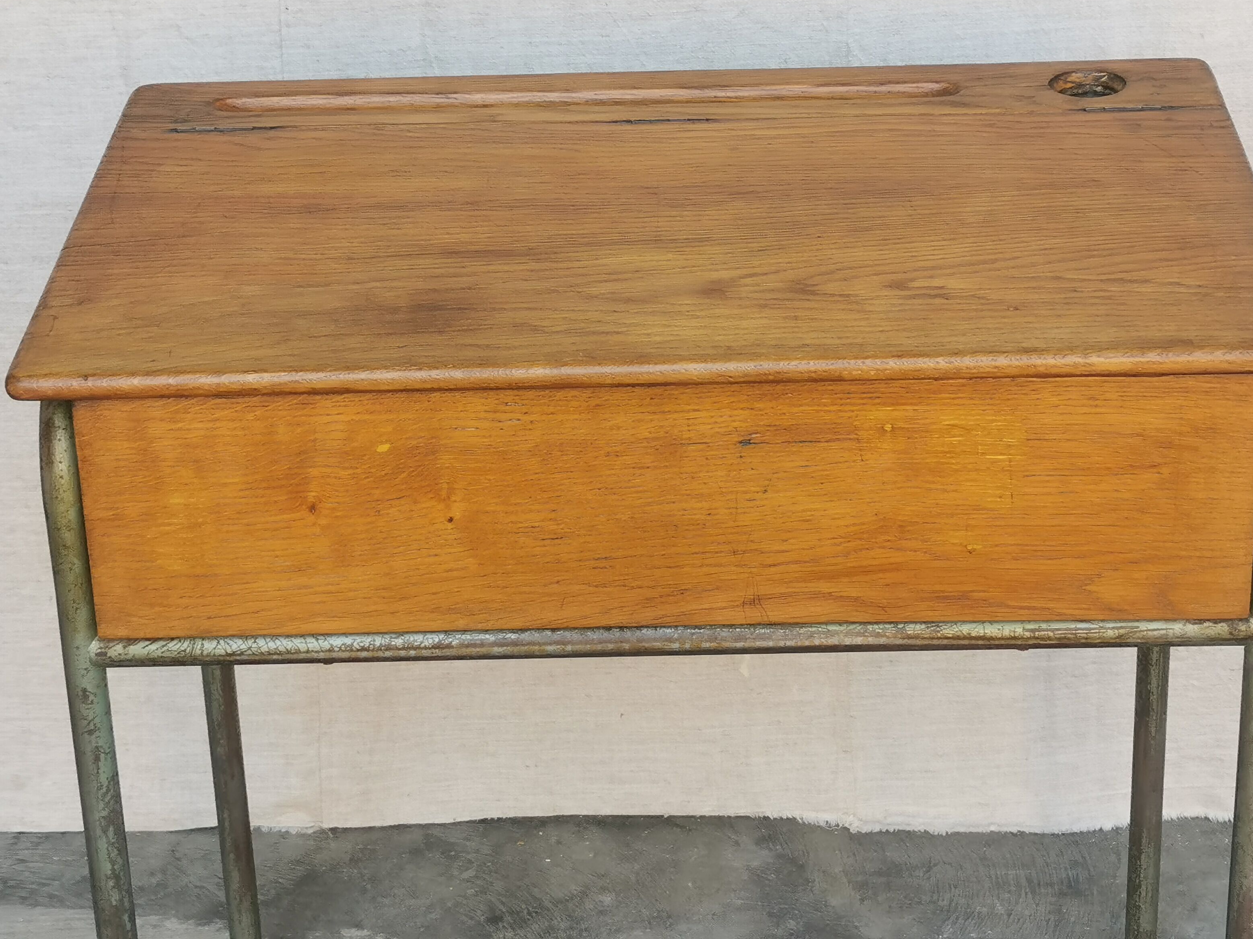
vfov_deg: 16.6
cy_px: 390
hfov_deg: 22.0
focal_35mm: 89
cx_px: 656
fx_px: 3221
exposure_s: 1/121
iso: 50
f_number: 1.8
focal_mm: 5.58
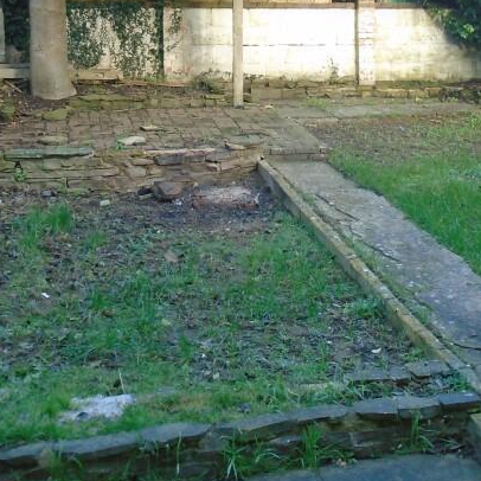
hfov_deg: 29.4
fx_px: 912
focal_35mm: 58
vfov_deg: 28.8
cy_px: 90
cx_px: 307
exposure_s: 1/40
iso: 100
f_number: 3.2
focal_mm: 4.6
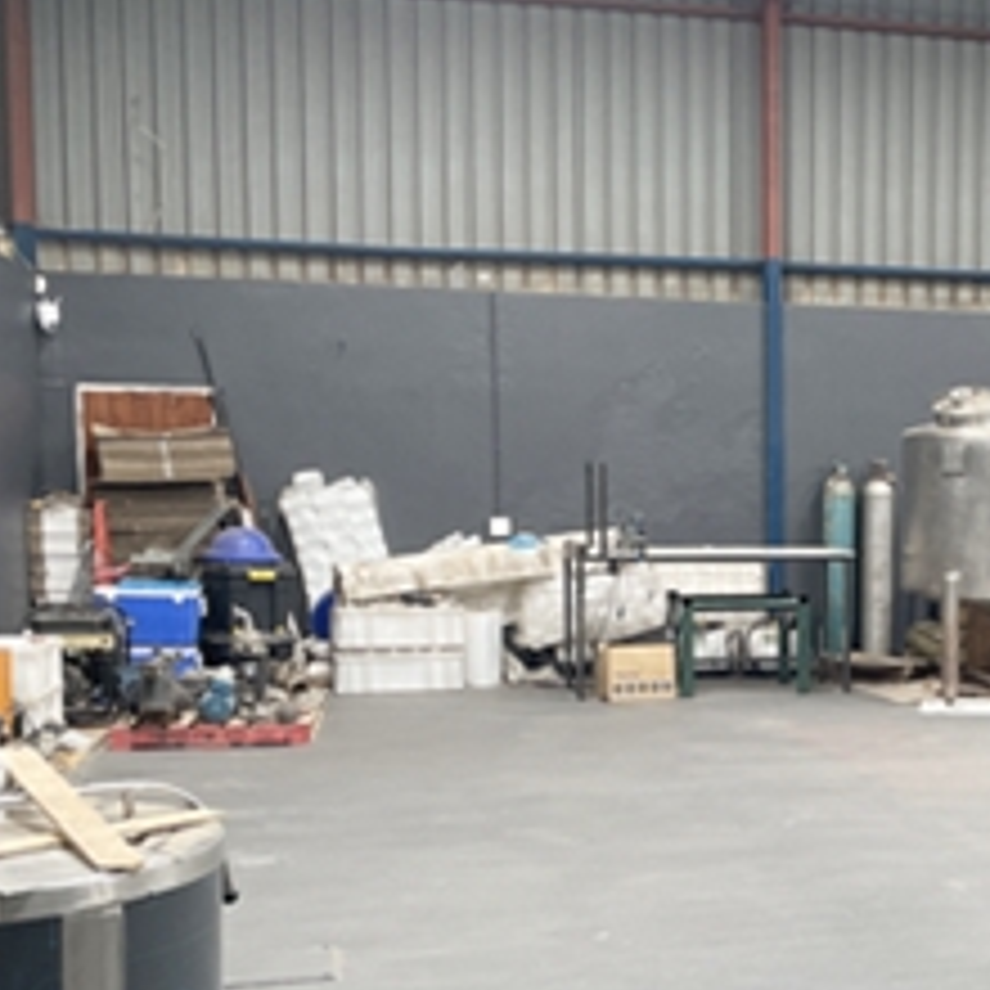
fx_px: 1941
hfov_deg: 27.0
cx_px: 992
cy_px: 659
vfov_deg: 28.4
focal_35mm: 60
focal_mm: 4.2
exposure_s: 1/115
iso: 125
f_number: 1.6
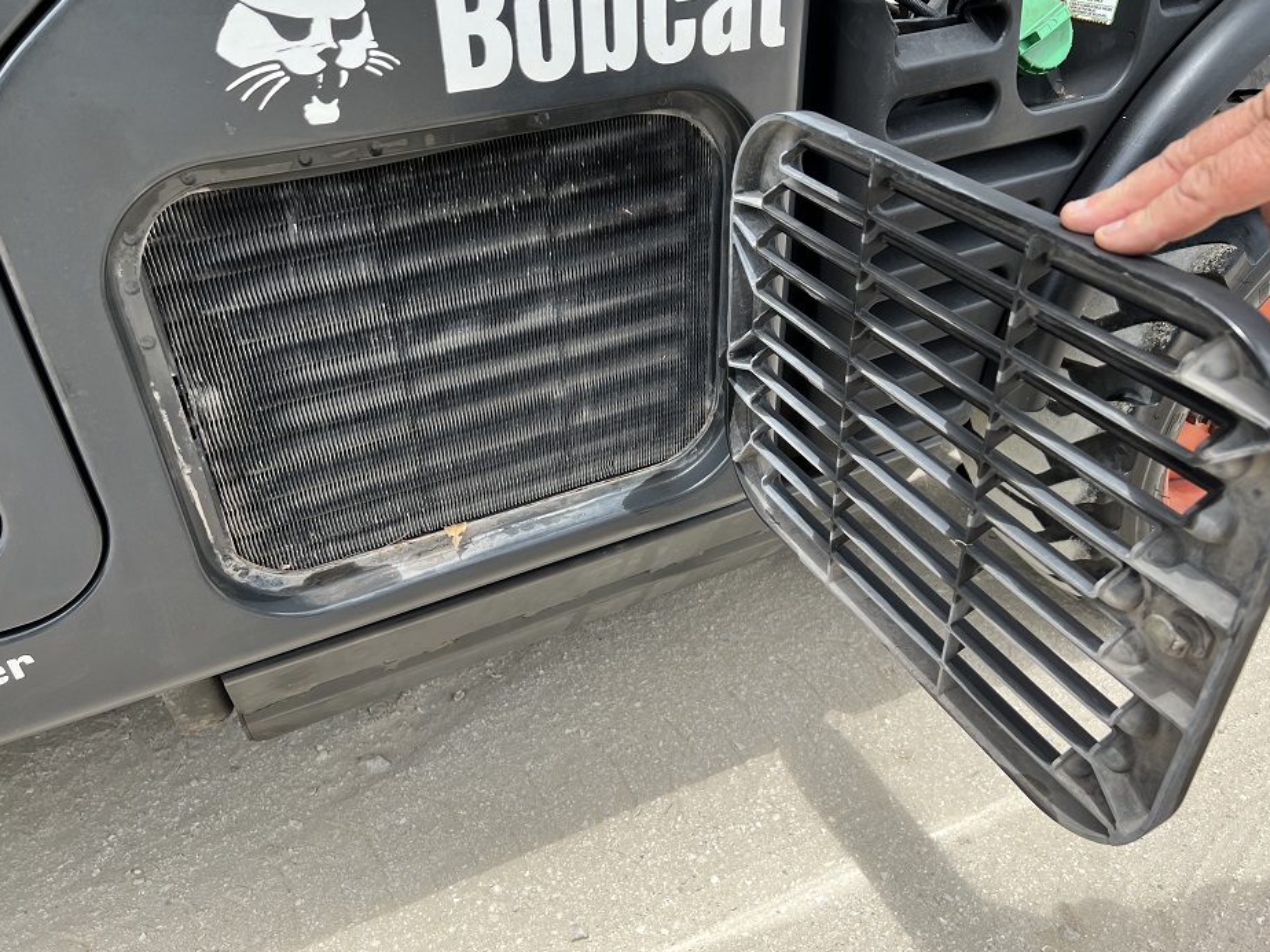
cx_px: 630
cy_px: 489
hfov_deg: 65.3
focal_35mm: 27
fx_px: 991
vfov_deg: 51.3
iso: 50
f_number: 1.5
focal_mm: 5.7
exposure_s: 1/853
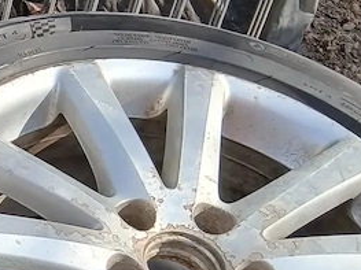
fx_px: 1032
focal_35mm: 99
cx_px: -233
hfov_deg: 17.2
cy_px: 229
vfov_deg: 14.8
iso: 20
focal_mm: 3.98
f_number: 1.8
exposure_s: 1/157
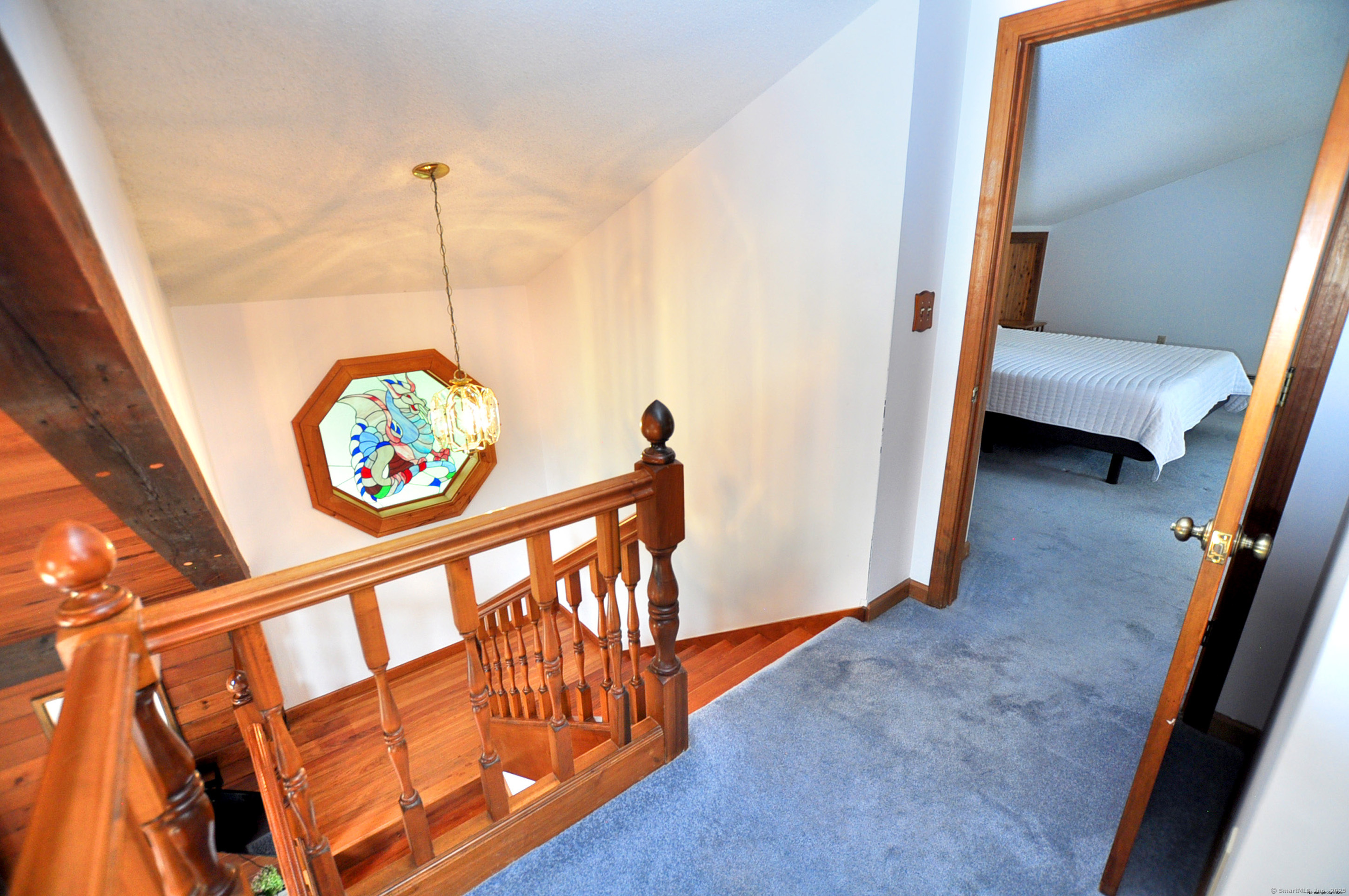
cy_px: 448
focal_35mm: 15
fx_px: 561
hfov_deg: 100.5
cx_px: 674
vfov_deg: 77.2
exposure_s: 1/40
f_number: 3.5
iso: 400
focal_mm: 10
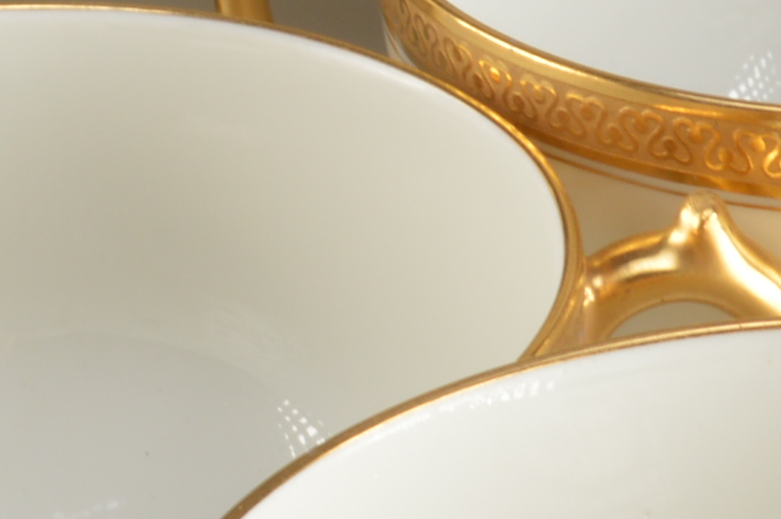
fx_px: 5830
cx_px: 927
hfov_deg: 7.6
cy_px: 499
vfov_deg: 5.1
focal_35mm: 269
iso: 100
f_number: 16
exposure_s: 1/100
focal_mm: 32
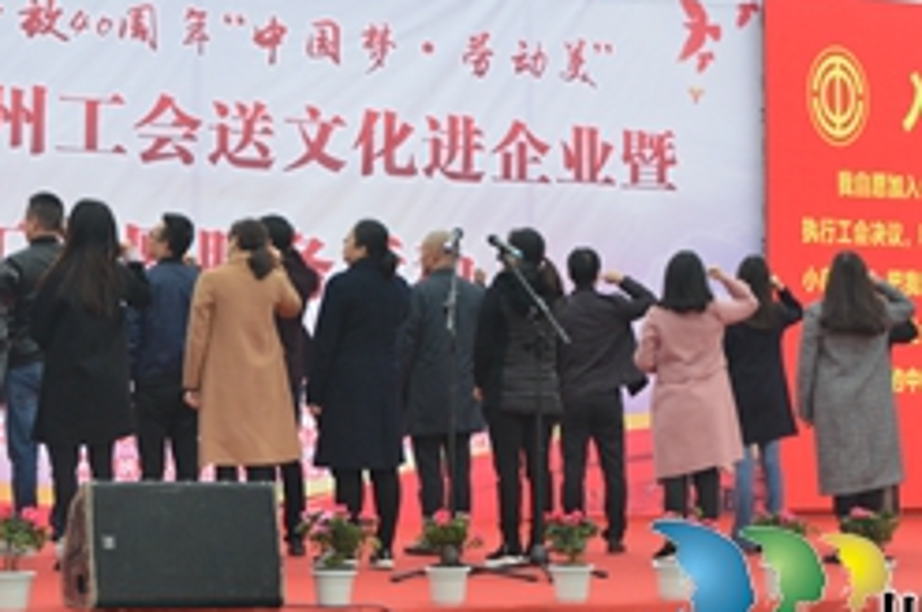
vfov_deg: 16.0
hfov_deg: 23.9
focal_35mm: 85
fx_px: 2174
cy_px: 166
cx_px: 377
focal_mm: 28
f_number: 9.5
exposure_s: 1/350
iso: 1250
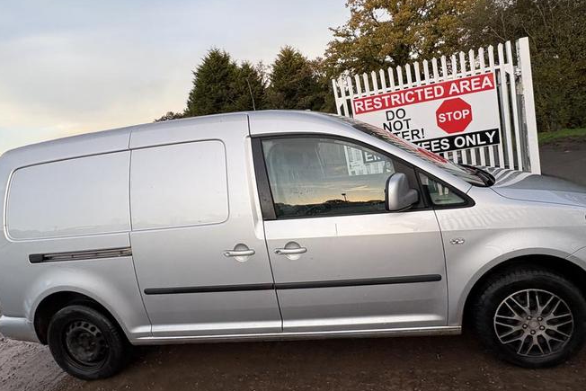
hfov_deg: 83.3
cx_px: 342
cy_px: 181
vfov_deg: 61.9
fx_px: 326
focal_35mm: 20
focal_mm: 2.22
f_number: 2.2
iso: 40
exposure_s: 1/152
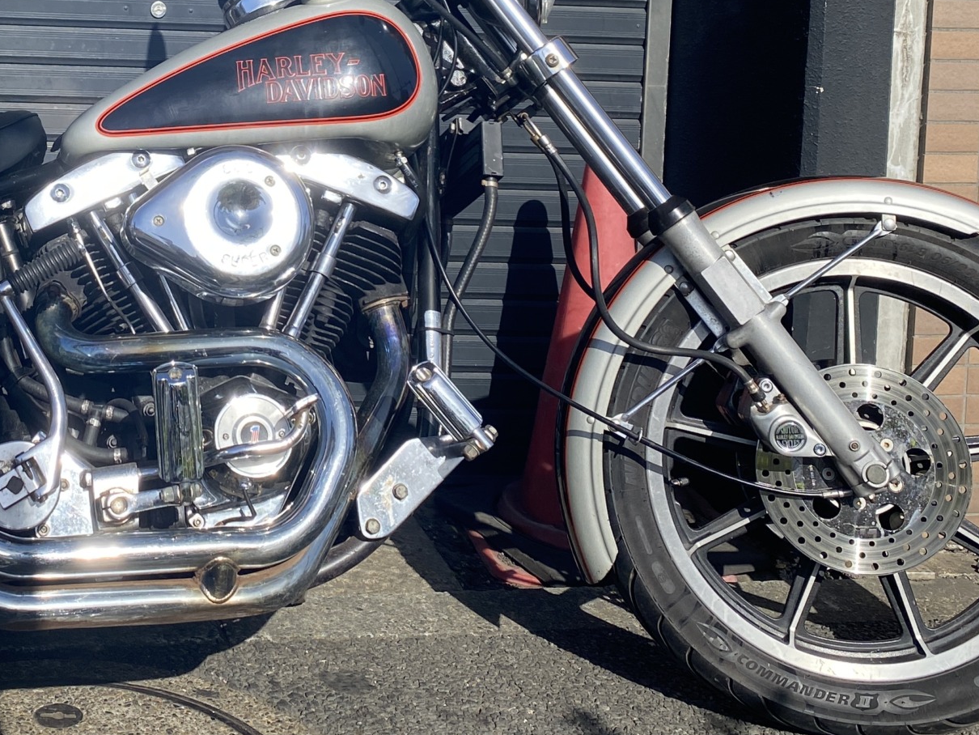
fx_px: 1556
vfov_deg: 25.8
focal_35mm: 55
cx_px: 149
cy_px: 80
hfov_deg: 33.5
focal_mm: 4.25
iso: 32
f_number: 1.8
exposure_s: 1/1927
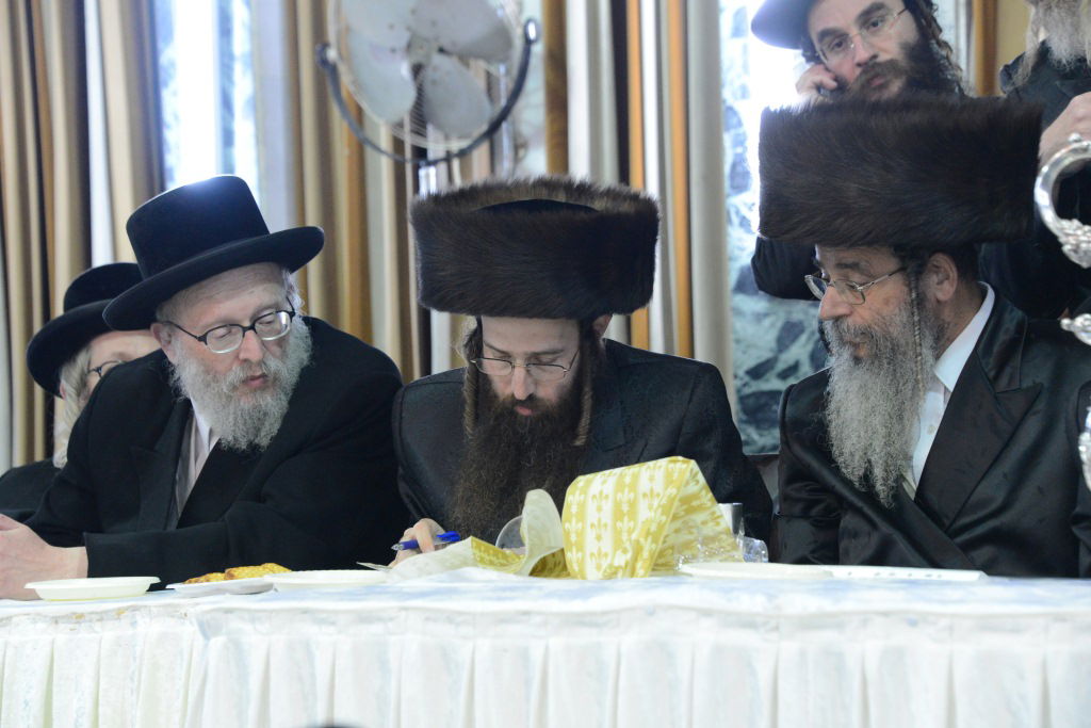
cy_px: 364
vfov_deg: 11.2
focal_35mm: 122
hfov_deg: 16.8
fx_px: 3698
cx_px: 546
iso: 5000
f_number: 5.6
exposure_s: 1/60
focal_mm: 122
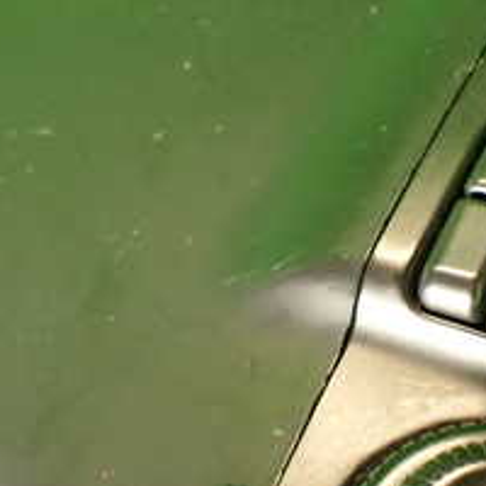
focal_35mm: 85
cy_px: 330
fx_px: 1350
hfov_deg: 20.3
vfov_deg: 20.3
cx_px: 338
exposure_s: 1/30
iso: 400
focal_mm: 5.79
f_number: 2.4
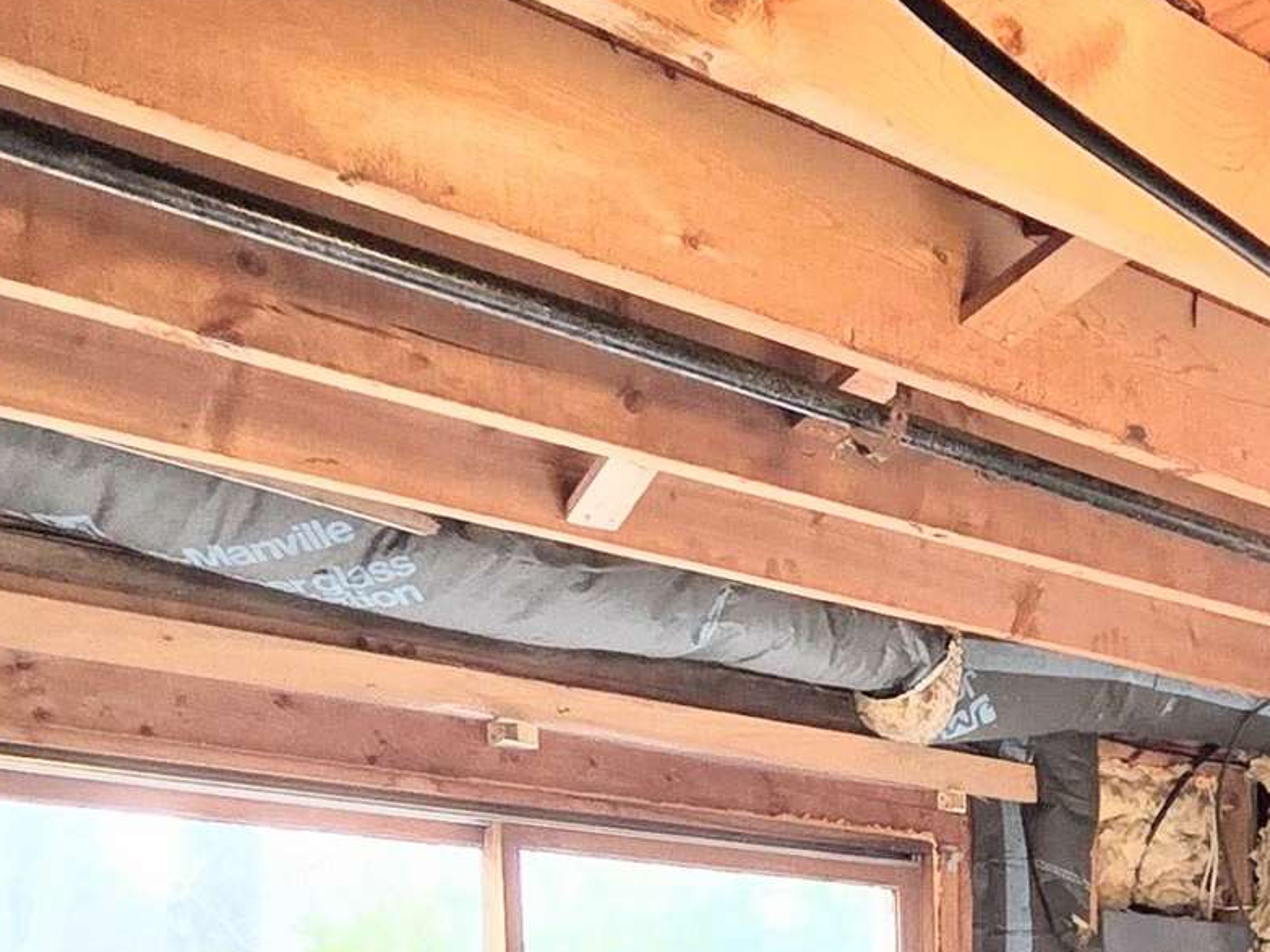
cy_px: 1327
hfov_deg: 32.1
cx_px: 1465
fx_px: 1871
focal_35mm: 51
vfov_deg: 24.0
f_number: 1.9
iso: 250
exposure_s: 1/120
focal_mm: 2.2
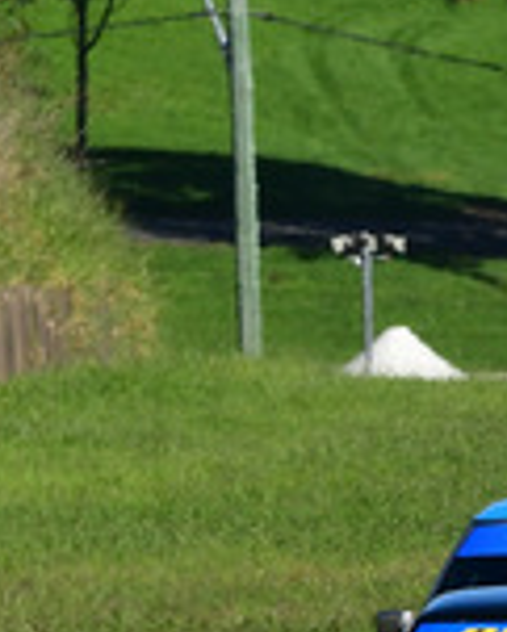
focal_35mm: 1494
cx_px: 444
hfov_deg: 1.0
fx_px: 27994
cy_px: 929
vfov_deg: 1.3
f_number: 13
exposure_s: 1/640
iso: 400
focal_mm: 200
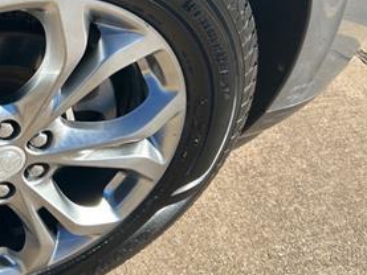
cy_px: 116
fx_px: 636
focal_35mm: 60
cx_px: -25
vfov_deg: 24.4
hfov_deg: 29.4
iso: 50
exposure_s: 1/1669
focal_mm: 5.7
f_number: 1.5
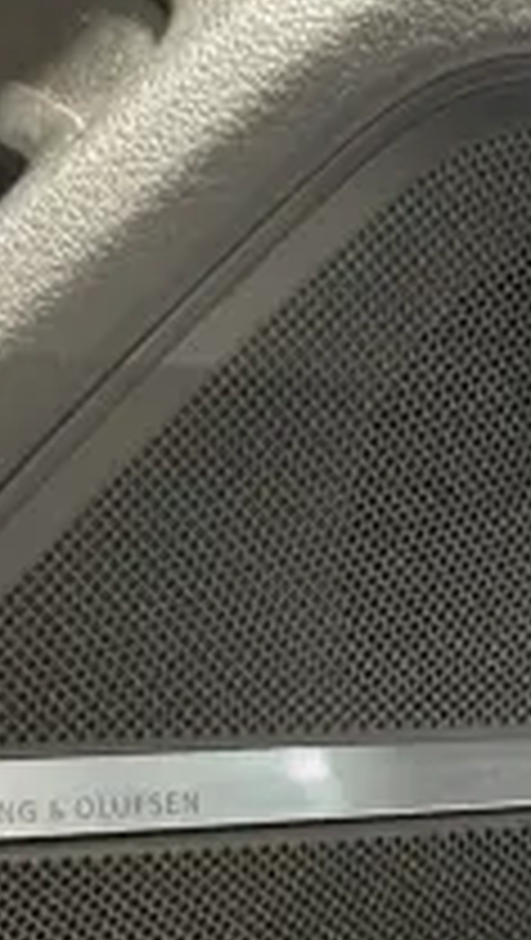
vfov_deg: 23.6
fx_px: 2246
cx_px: 378
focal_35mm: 90
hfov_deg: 13.4
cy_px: 544
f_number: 1.78
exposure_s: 1/5
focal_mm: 6.76
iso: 500
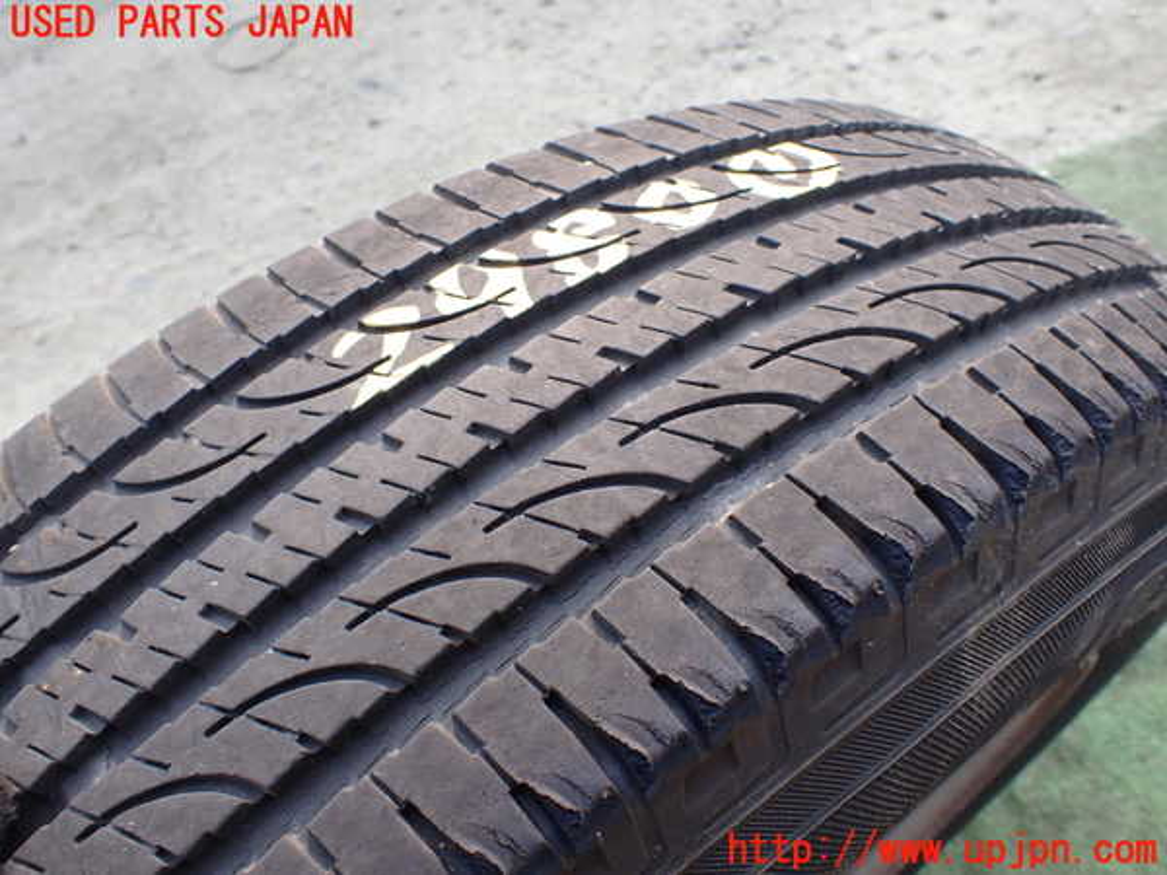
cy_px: 438
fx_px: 1011
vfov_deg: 46.8
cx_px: 584
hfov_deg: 60.0
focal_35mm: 30
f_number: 3.2
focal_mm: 5.4
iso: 100
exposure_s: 1/160
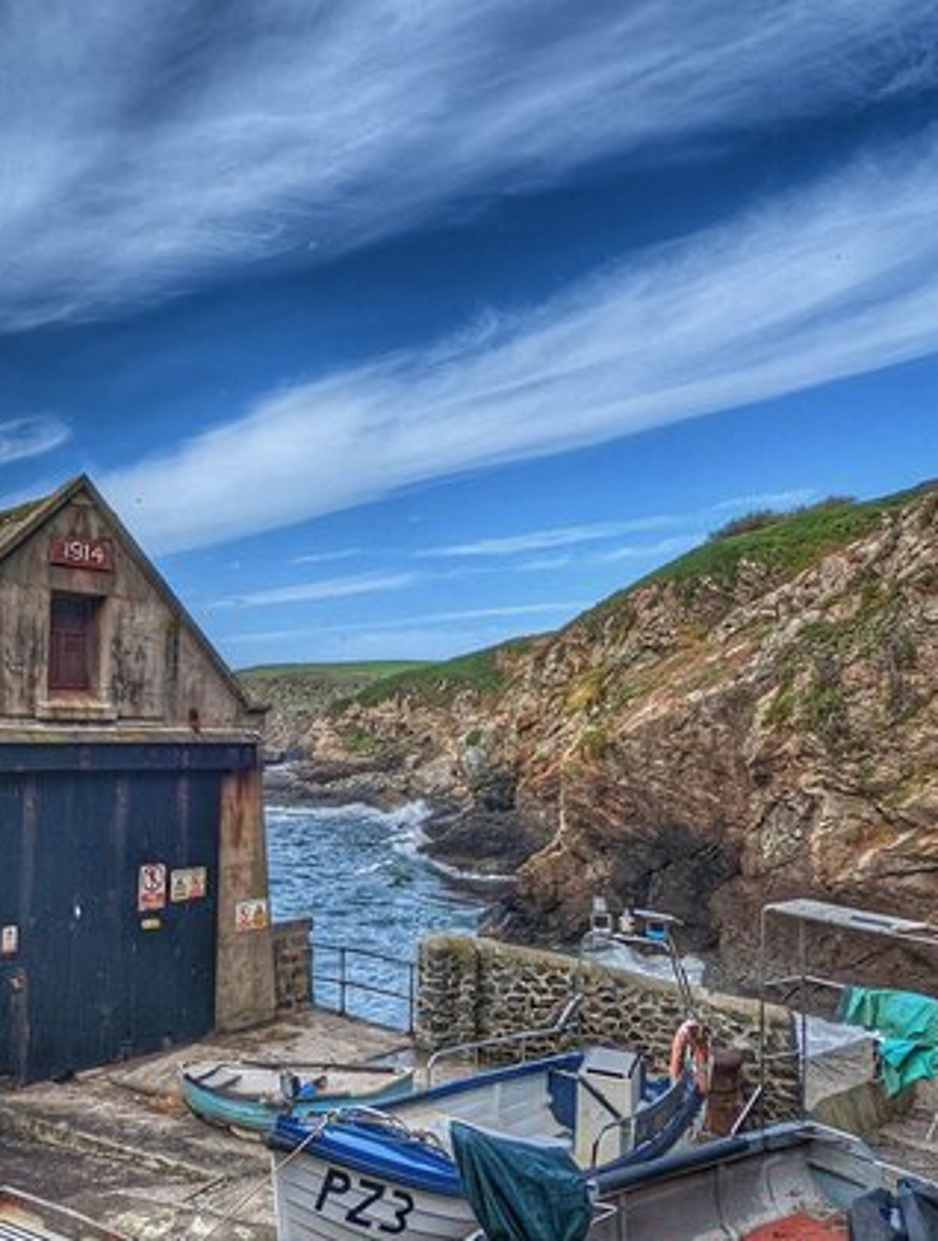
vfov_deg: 65.1
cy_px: 665
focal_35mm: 27
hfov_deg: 50.1
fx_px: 971
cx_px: 274
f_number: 2.2
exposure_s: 1/1208
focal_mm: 2.35
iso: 52
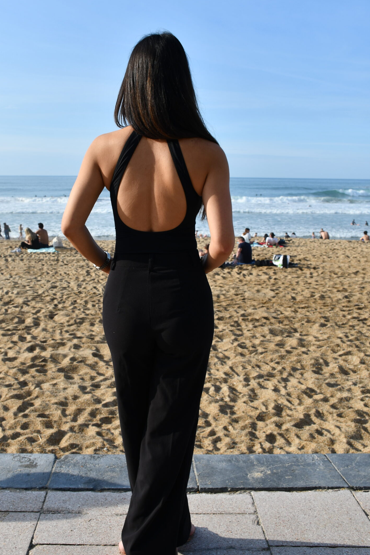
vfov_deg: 48.4
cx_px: 148
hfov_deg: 33.3
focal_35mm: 40
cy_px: 257
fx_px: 617
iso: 100
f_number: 9
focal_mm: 22
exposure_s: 1/320
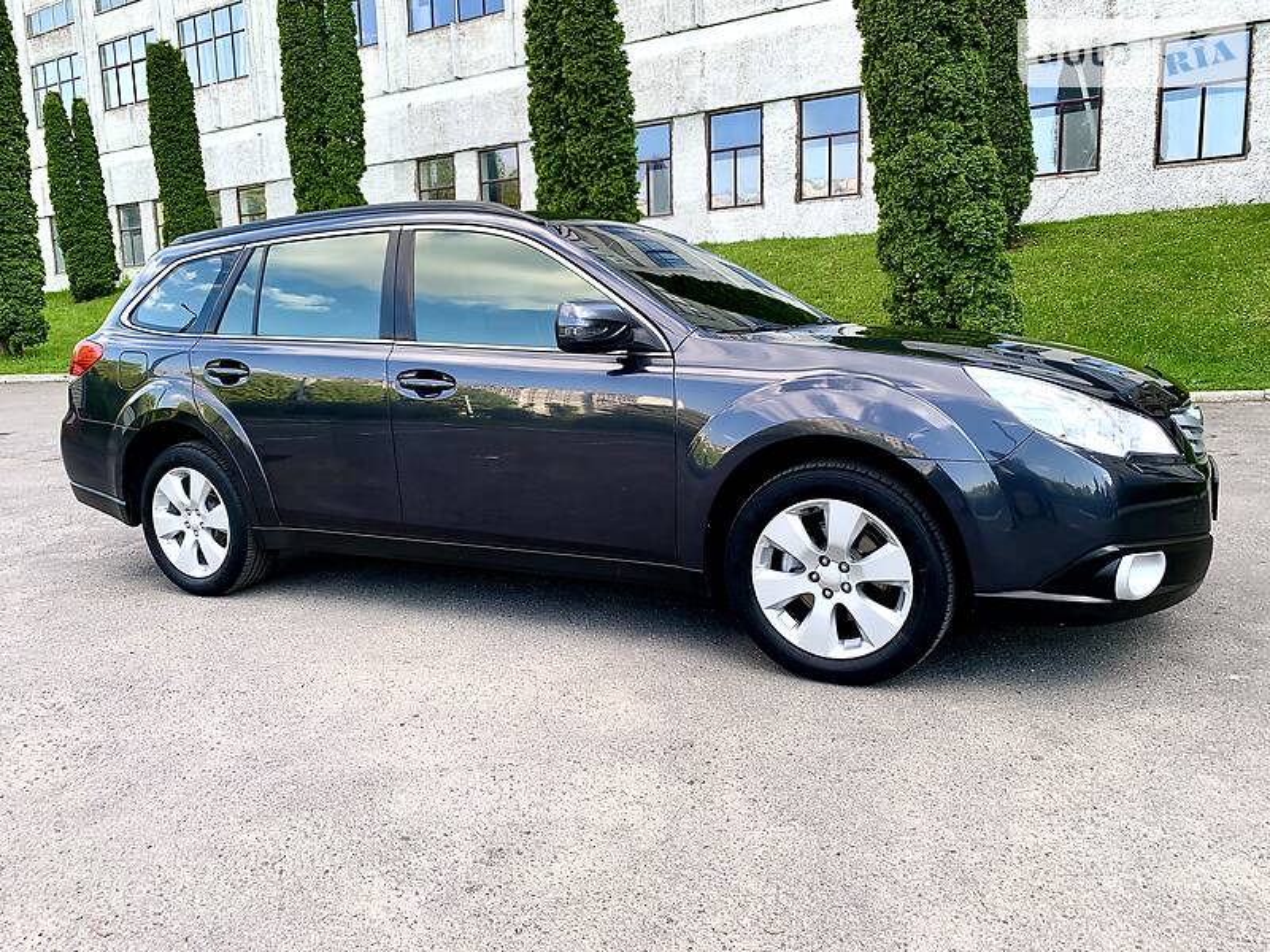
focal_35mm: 26
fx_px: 954
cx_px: 635
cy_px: 476
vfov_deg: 53.1
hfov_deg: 67.3
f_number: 1.8
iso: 25
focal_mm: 4.2
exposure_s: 1/197
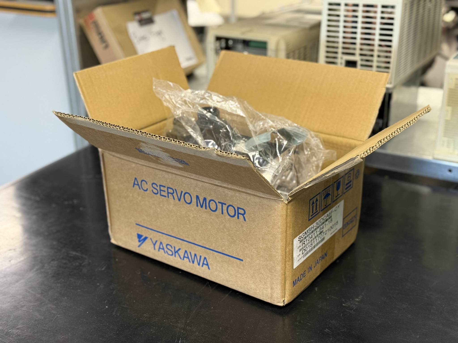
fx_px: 635
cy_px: 172
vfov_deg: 30.3
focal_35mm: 48
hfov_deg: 39.7
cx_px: 229
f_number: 1.78
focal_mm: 6.76
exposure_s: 1/50
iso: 250
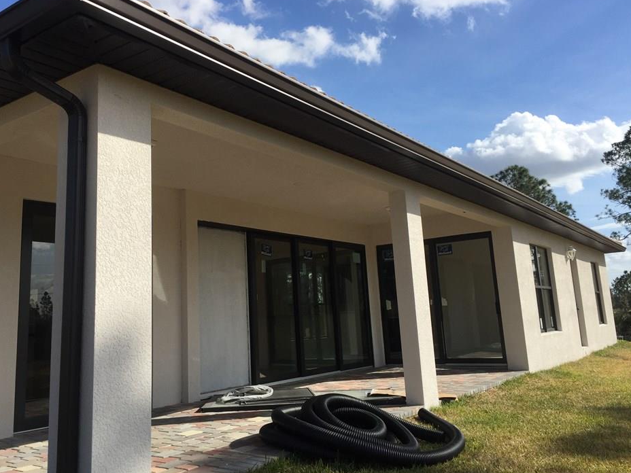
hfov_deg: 56.7
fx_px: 583
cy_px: 218
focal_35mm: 32
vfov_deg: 44.1
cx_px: 290
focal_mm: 4.15
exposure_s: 1/2475
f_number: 2.2
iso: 32
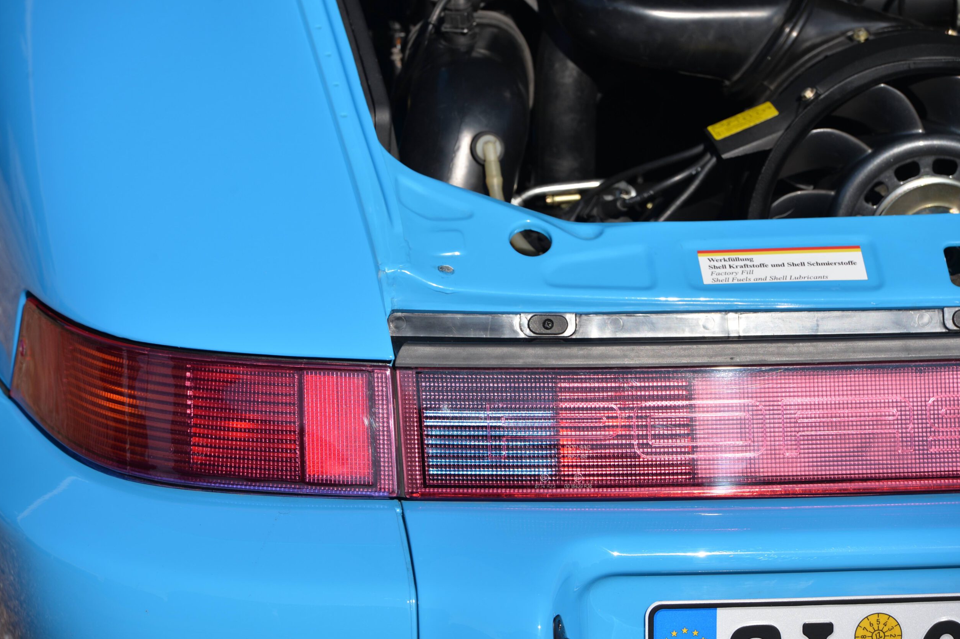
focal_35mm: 205
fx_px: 5463
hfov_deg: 10.0
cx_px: 470
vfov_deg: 6.7
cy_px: 322
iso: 100
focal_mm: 200
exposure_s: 1/500
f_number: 7.1
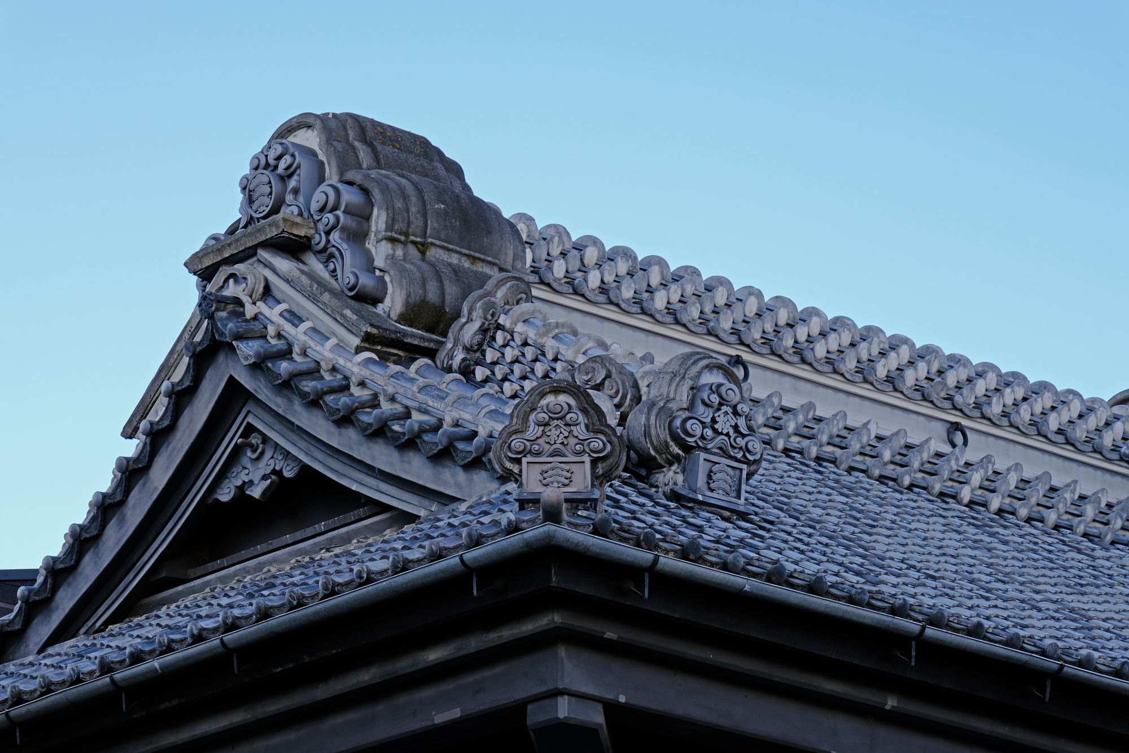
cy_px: 376
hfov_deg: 17.9
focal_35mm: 114
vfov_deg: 12.0
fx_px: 3575
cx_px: 564
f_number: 8
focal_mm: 76.3
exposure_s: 1/90
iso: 250
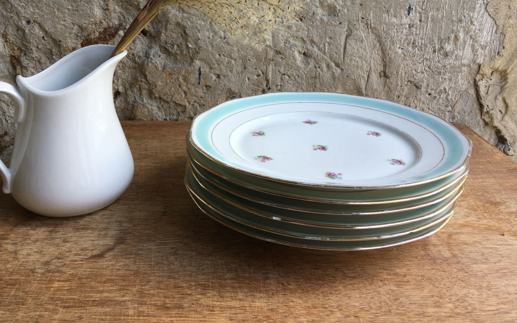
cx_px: 240
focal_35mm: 36
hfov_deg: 54.0
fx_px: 507
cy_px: 98
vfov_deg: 34.9
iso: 40
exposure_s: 1/100
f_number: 2.2
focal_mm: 4.15
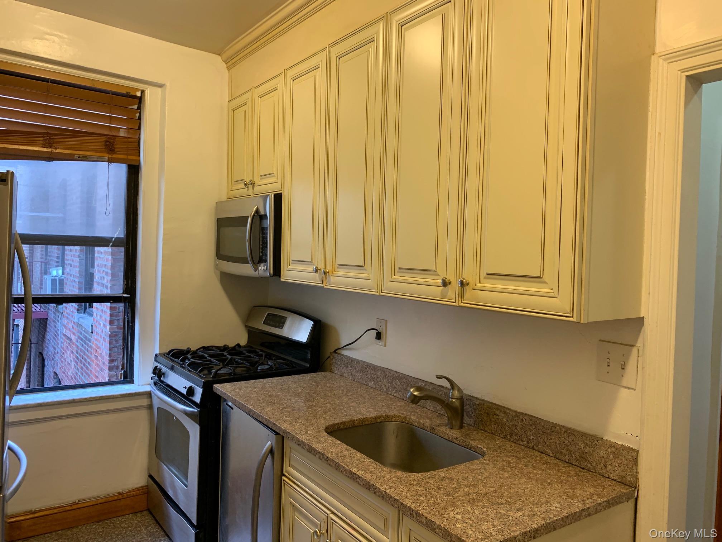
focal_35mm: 26
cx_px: 361
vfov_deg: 53.1
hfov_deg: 67.3
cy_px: 271
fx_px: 542
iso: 125
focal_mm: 4.25
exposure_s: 1/60
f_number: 1.8
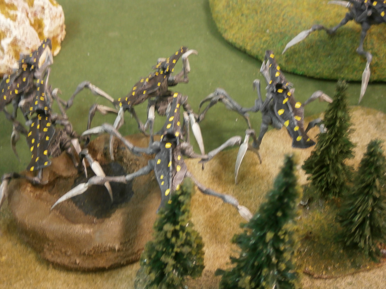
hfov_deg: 40.4
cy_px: 144
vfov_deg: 30.9
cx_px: 193
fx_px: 524
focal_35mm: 47
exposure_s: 1/8
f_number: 3.4
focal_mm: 8.3
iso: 200
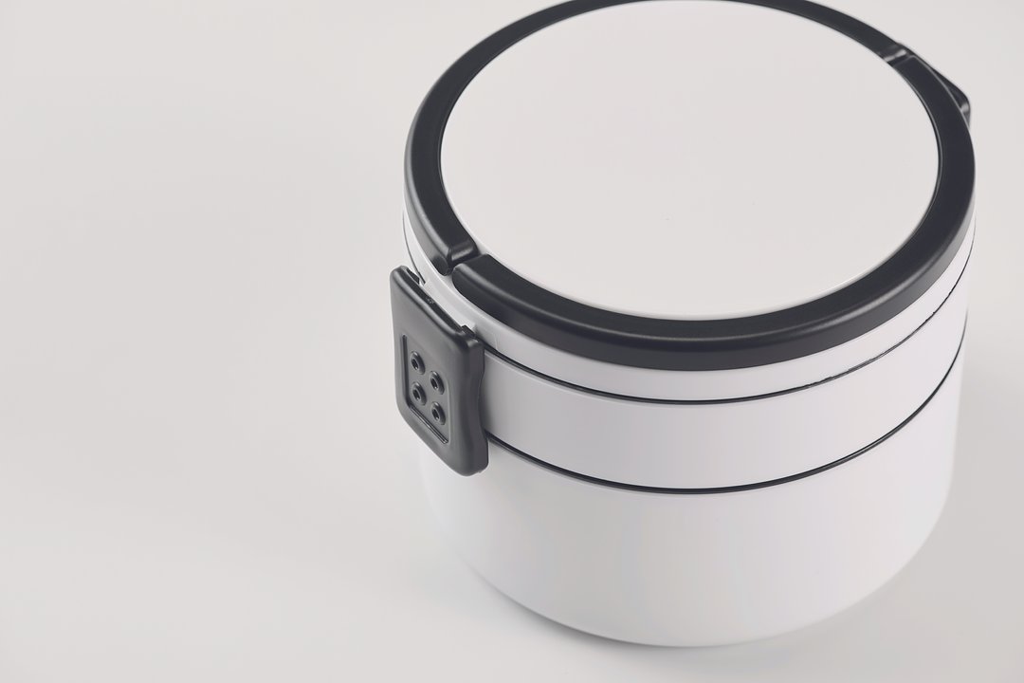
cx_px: 512
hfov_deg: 19.5
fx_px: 2986
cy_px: 342
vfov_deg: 13.0
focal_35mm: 105
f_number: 11
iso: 64
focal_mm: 105
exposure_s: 1/100
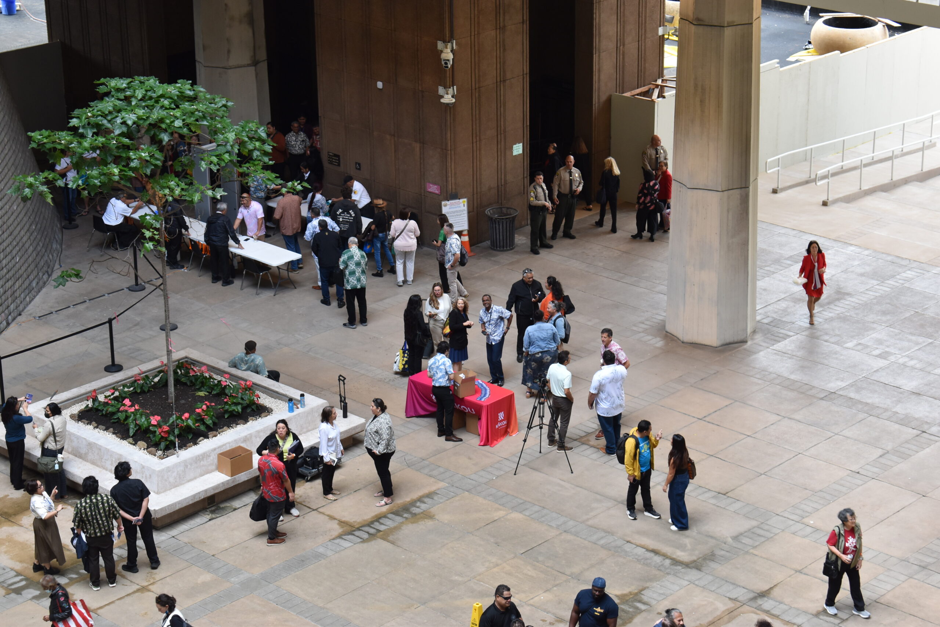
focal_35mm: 82
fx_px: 2155
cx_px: 470
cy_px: 314
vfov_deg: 16.6
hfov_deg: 24.6
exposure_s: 1/60
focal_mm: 55
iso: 500
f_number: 5.6
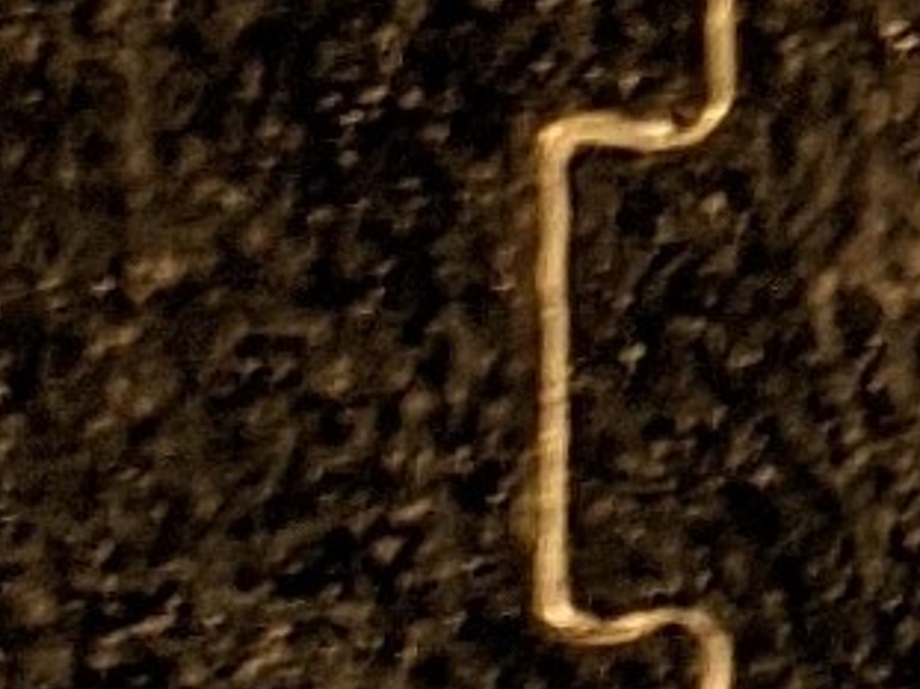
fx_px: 3454
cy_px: 977
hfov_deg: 15.1
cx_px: 646
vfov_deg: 11.0
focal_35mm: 130
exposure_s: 1/24
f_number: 1.8
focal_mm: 4.44
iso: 113
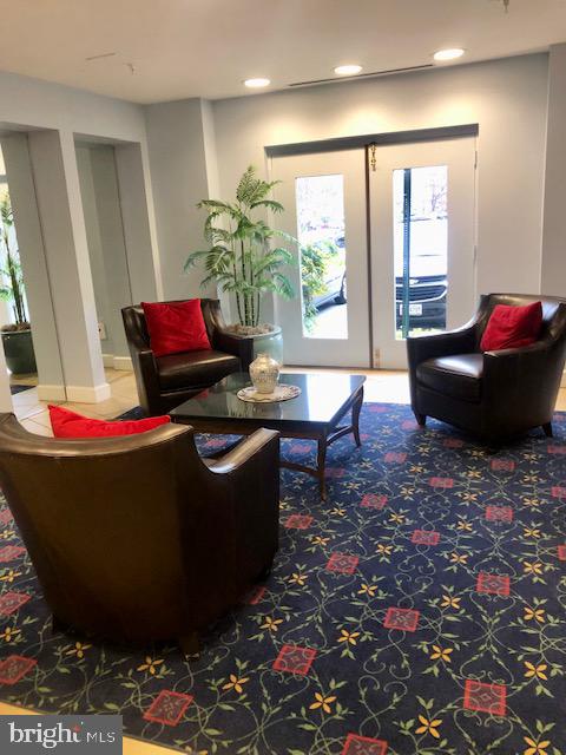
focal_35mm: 28
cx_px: 283
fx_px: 610
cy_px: 378
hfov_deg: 49.7
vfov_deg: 63.4
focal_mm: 3.99
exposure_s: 1/24
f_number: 1.8
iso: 40
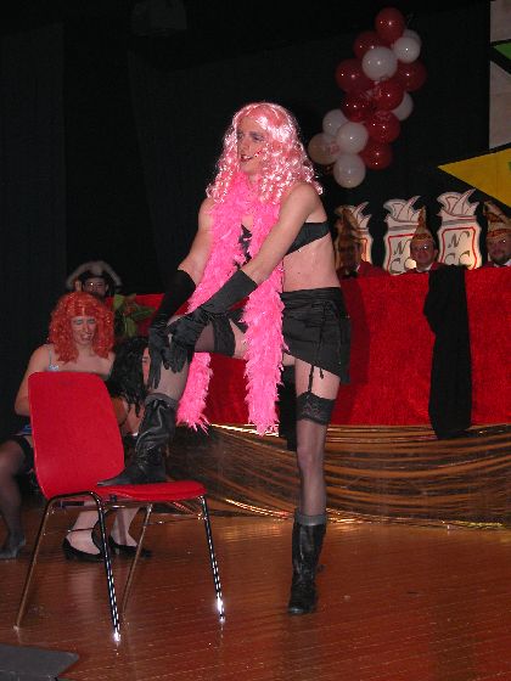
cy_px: 340
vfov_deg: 25.0
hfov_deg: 18.9
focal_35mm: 78
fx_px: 1535
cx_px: 256
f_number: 3.4
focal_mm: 19.9
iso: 200
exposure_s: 1/125
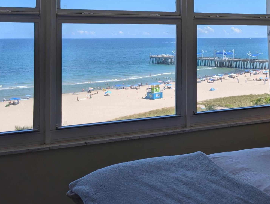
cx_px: 244
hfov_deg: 37.0
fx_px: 375
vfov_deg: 29.4
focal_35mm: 48
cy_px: 29
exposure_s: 1/420
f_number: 1.68
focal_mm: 6.9
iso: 23
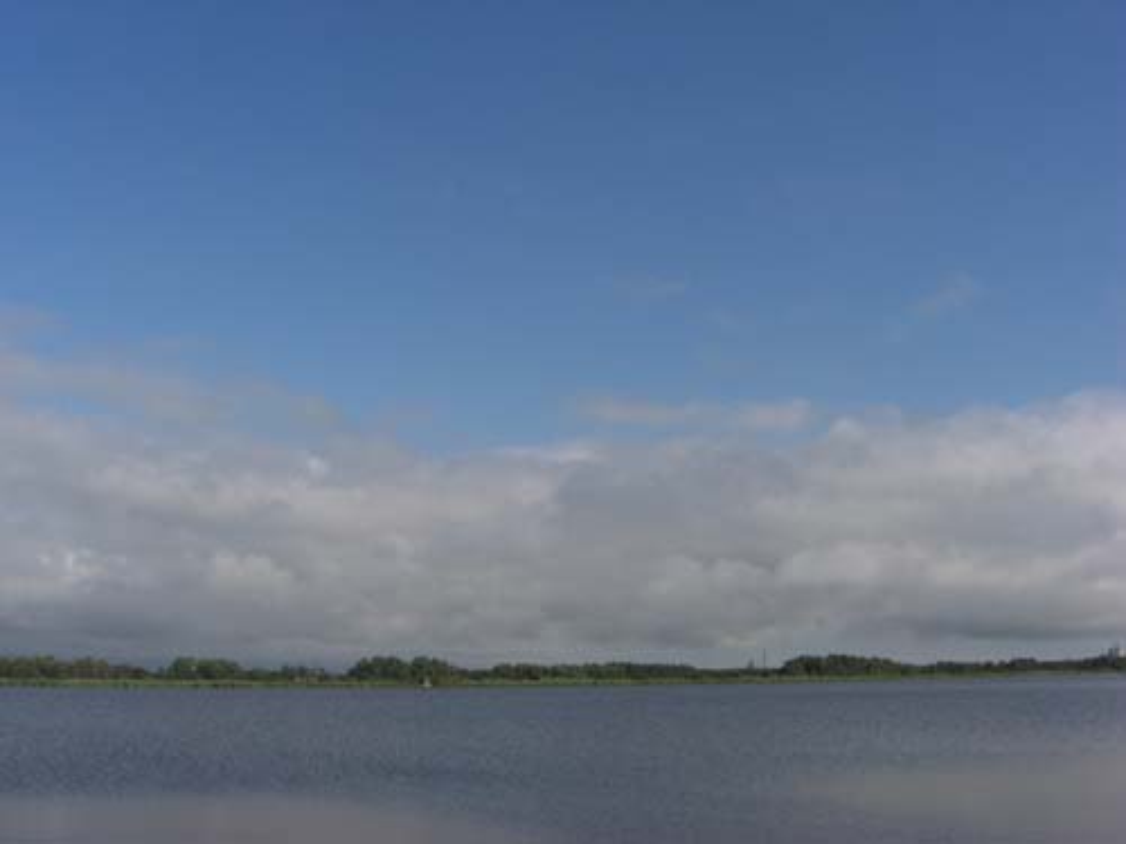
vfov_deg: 37.7
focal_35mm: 38
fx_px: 1236
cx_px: 563
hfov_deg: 49.0
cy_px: 422
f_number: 8
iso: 80
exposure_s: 1/320
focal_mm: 7.9
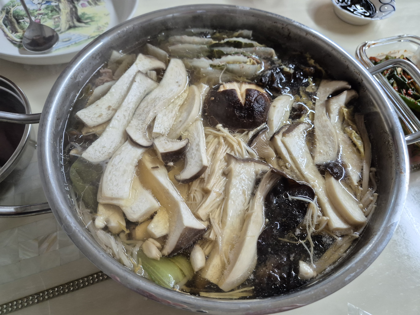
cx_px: 210
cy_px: 158
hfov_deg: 73.9
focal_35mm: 23
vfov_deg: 58.9
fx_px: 279
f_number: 1.8
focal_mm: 5.4
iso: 320
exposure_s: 1/120
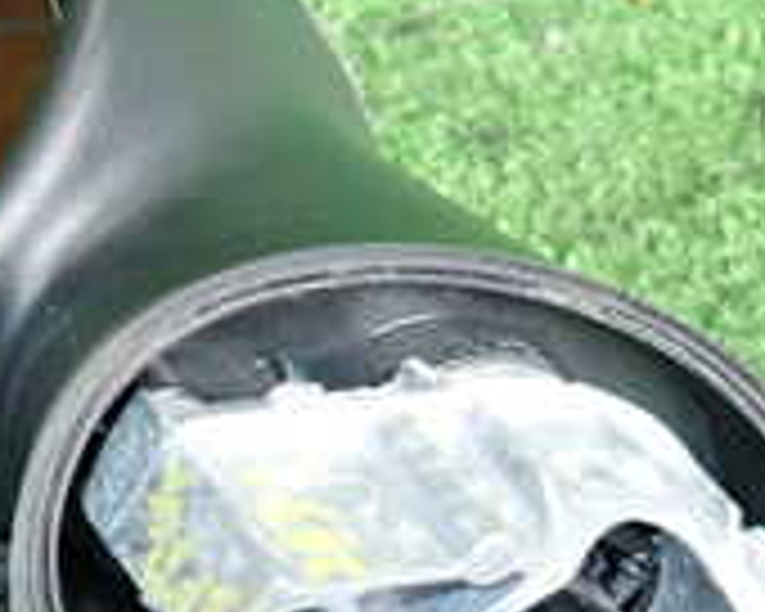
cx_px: 58
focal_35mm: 86
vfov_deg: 17.9
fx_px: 1947
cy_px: 310
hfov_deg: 21.7
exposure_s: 1/100
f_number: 2
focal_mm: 4.5
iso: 320
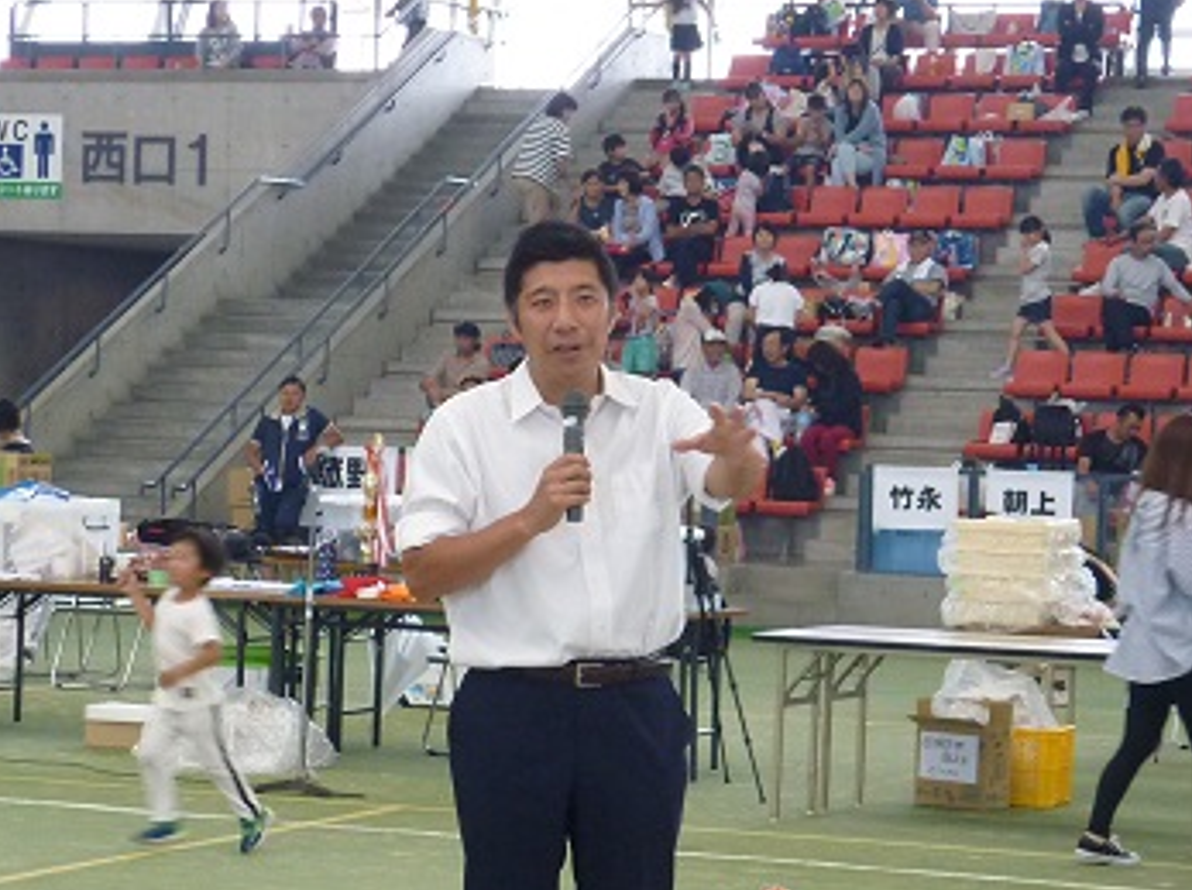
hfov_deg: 16.4
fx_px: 4125
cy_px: 462
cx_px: 569
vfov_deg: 12.3
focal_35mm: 120
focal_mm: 10.6
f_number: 3.8
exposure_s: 1/50
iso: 250
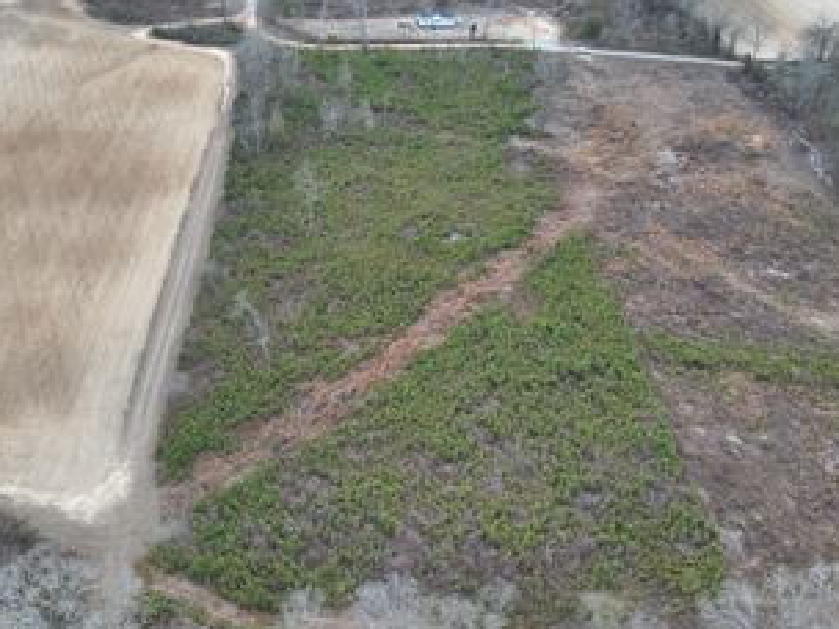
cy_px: 286
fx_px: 824
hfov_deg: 53.9
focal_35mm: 34
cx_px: 391
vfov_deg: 41.8
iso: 180
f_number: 2.8
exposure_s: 1/100
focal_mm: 4.4
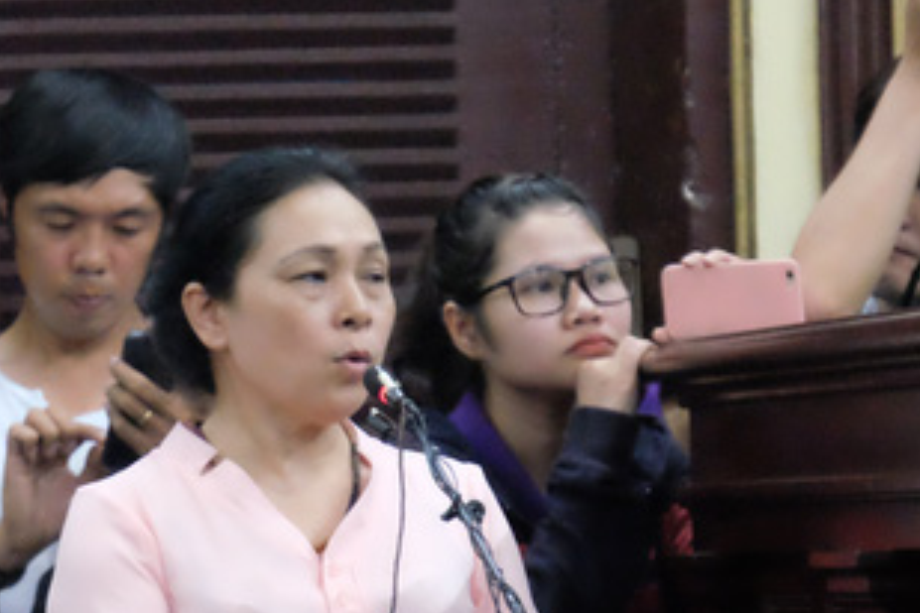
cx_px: 45
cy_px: 571
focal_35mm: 299
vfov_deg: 4.6
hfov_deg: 6.9
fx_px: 7641
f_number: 5.6
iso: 12800
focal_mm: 93.2
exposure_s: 1/30
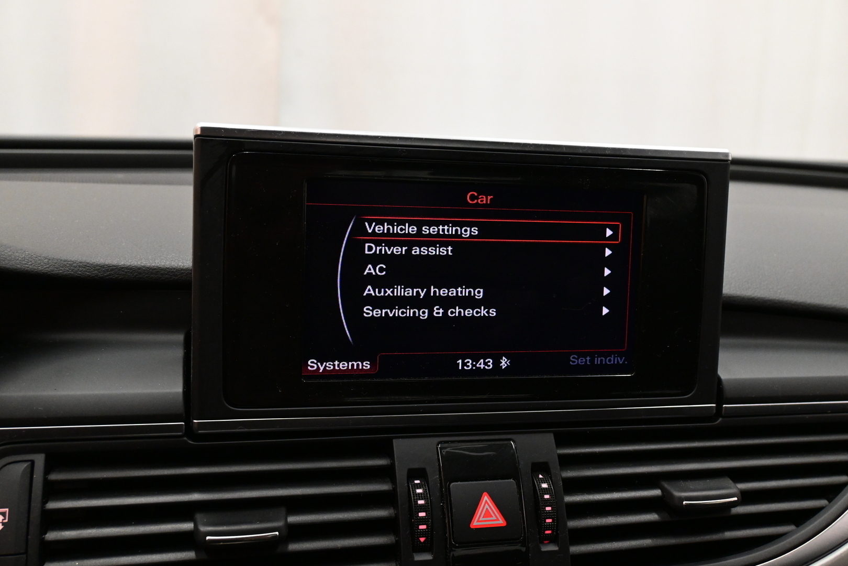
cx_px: 424
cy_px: 283
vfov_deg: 36.2
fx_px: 866
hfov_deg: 52.2
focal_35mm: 37
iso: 3200
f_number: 5.6
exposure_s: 1/100
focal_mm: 24.5
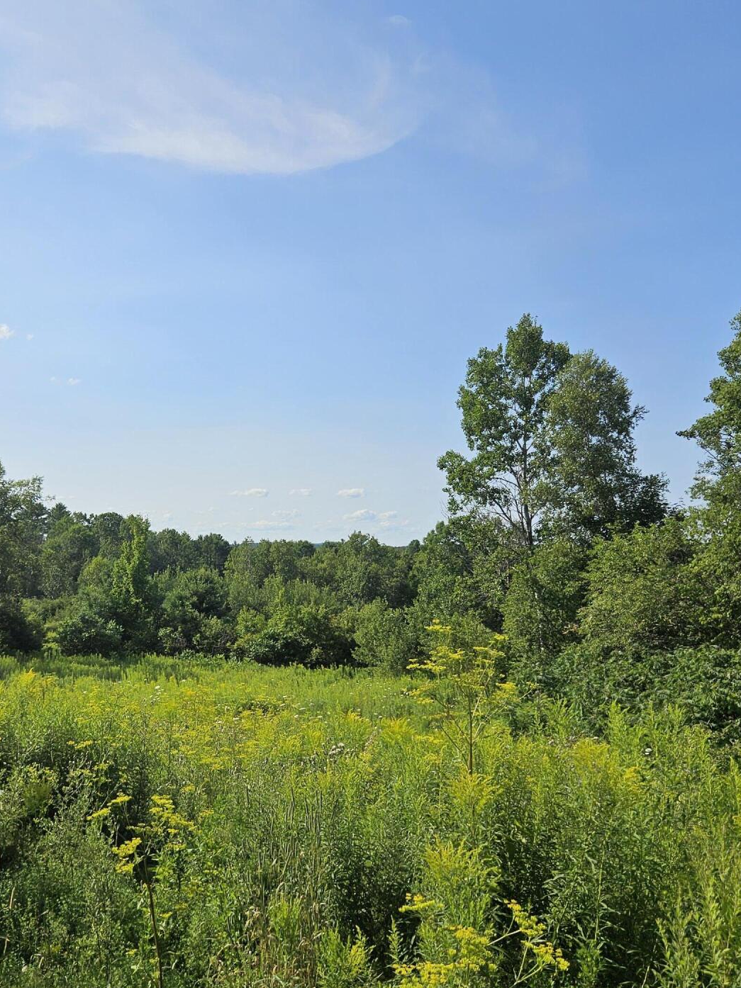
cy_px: 505
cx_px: 269
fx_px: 942
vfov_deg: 55.4
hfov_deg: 42.5
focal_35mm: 33
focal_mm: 5.4
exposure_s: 1/3809
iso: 25
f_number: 1.8
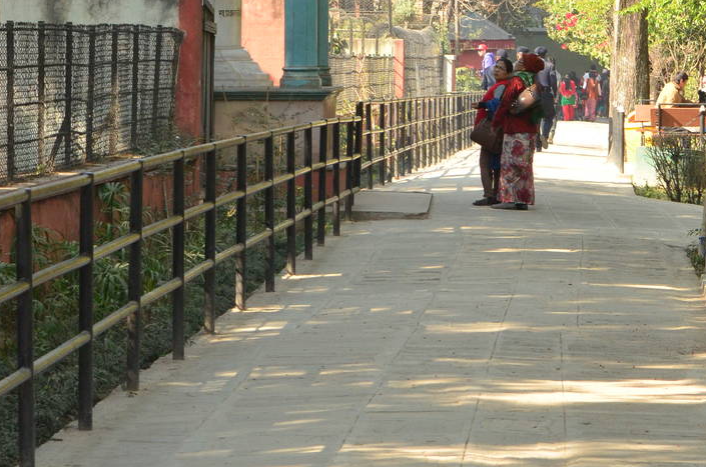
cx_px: 408
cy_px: 54
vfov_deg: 7.3
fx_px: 3662
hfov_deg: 11.0
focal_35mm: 187
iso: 1000
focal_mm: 55
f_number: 9
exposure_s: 1/500
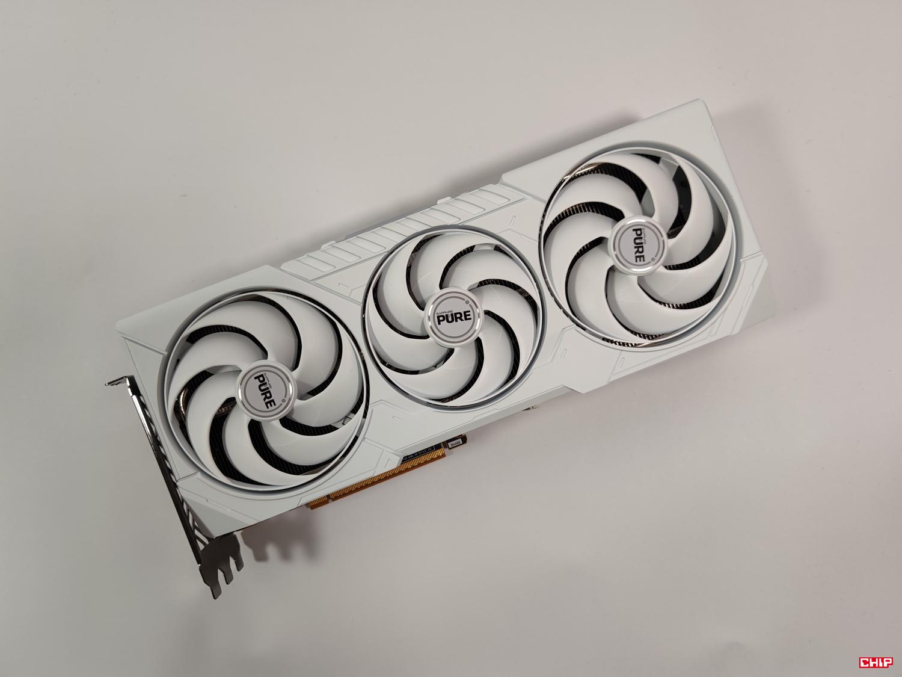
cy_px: 338
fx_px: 651
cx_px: 451
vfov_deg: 54.9
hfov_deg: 69.4
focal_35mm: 25
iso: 50
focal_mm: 6.78
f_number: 1.85
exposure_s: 1/111
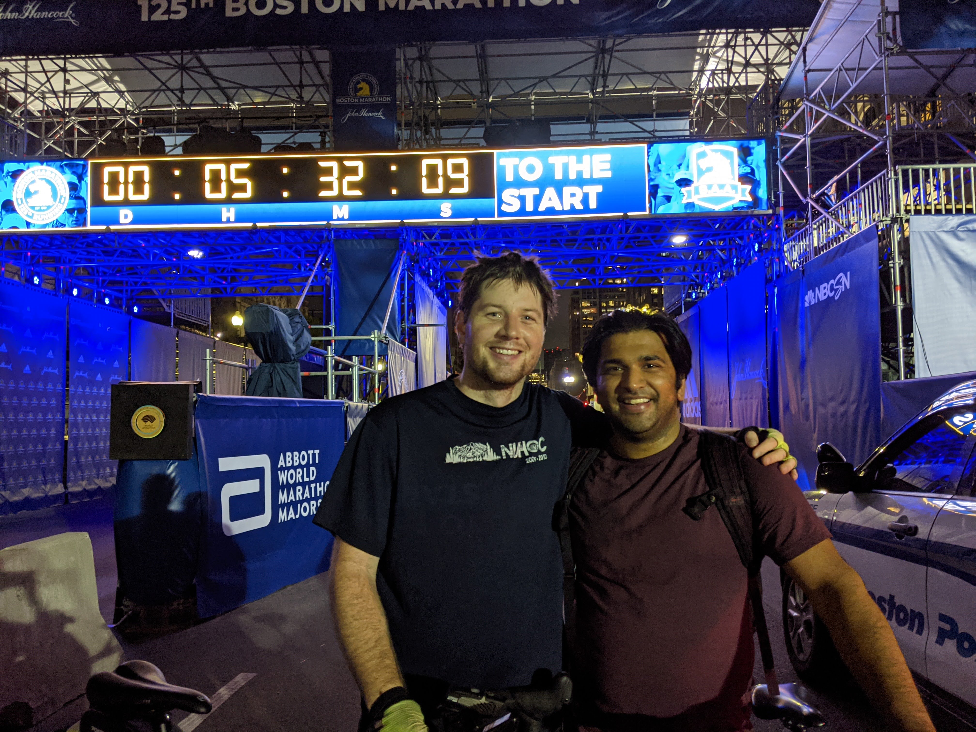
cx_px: 488
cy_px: 366
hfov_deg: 65.3
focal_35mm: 27
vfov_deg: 51.4
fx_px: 761
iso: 233
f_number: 1.8
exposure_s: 1/24
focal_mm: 4.44
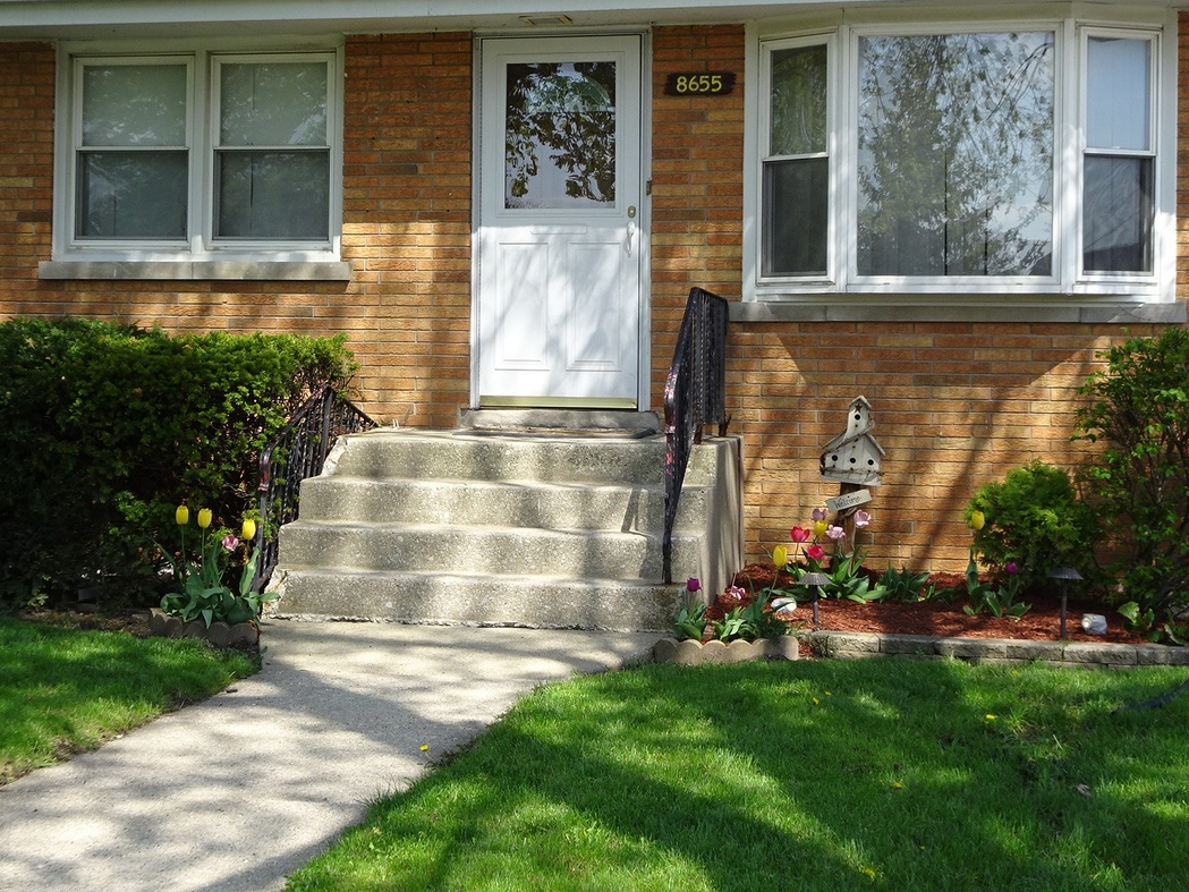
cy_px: 348
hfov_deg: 32.7
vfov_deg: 24.8
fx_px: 2027
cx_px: 517
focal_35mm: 59
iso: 80
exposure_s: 1/250
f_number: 4
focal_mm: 7.3
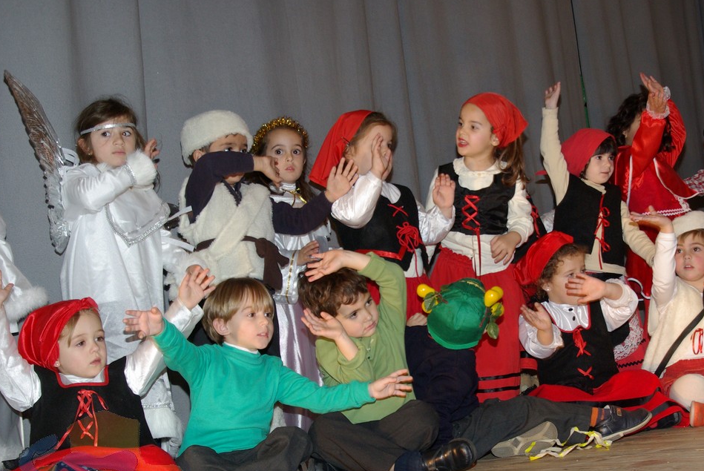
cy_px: 310
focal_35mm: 59
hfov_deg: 33.8
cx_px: 454
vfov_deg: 23.1
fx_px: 1149
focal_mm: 29
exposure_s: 1/45
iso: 400
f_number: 5.6
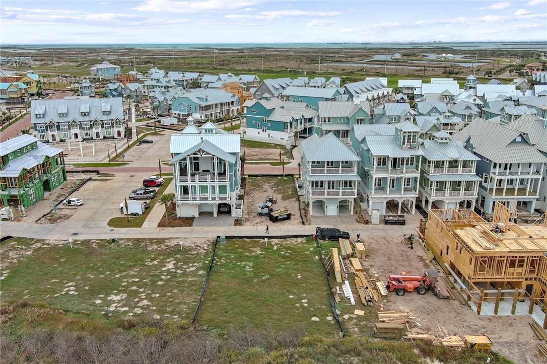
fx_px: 440
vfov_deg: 44.9
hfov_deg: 63.7
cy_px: 182
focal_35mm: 29
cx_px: 274
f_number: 2.8
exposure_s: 1/750
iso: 100
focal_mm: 10.57
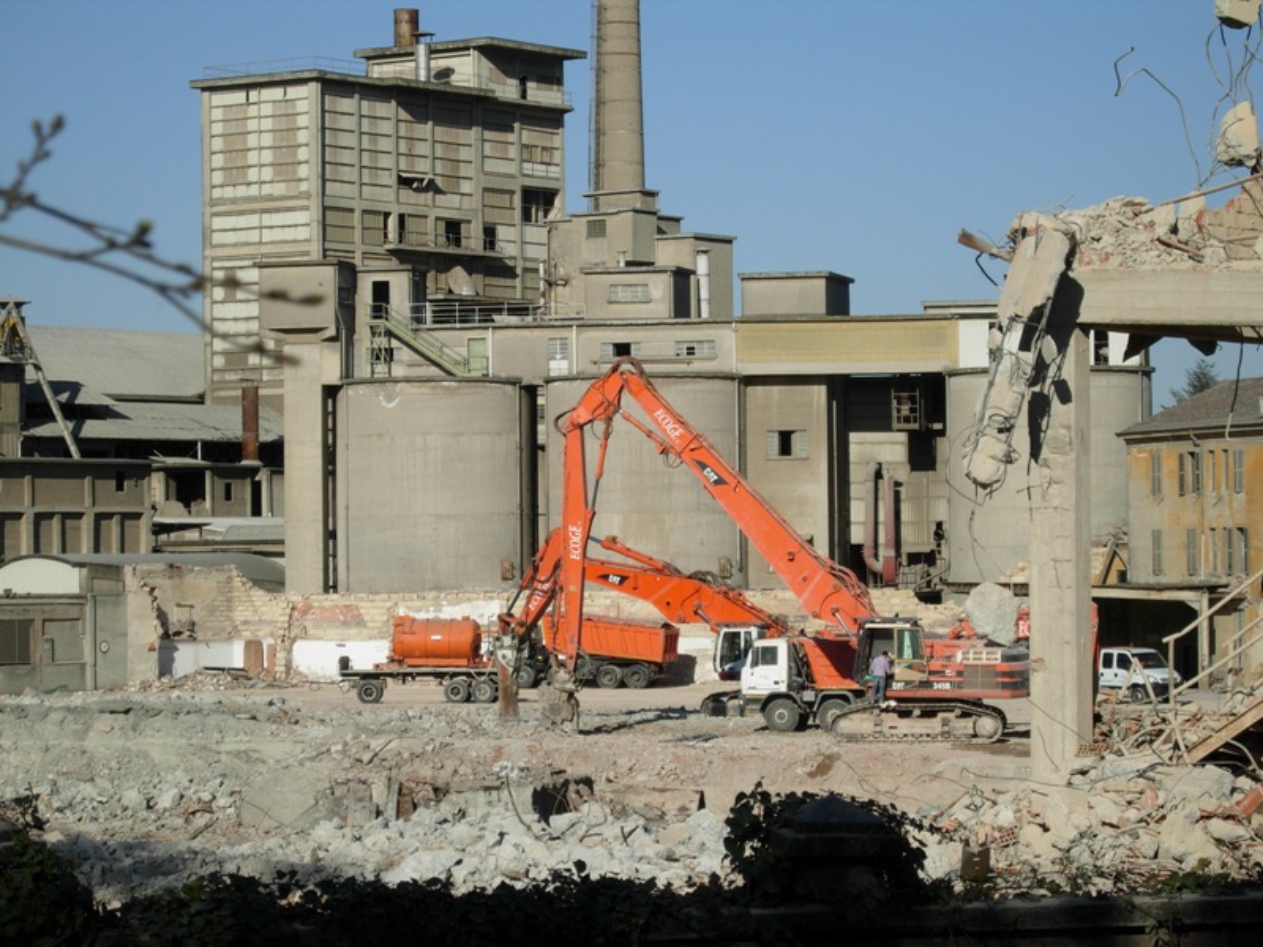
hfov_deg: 15.6
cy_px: 474
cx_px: 632
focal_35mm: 126
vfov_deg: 11.8
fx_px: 4597
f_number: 6.5
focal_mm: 26.3
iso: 50
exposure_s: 1/470
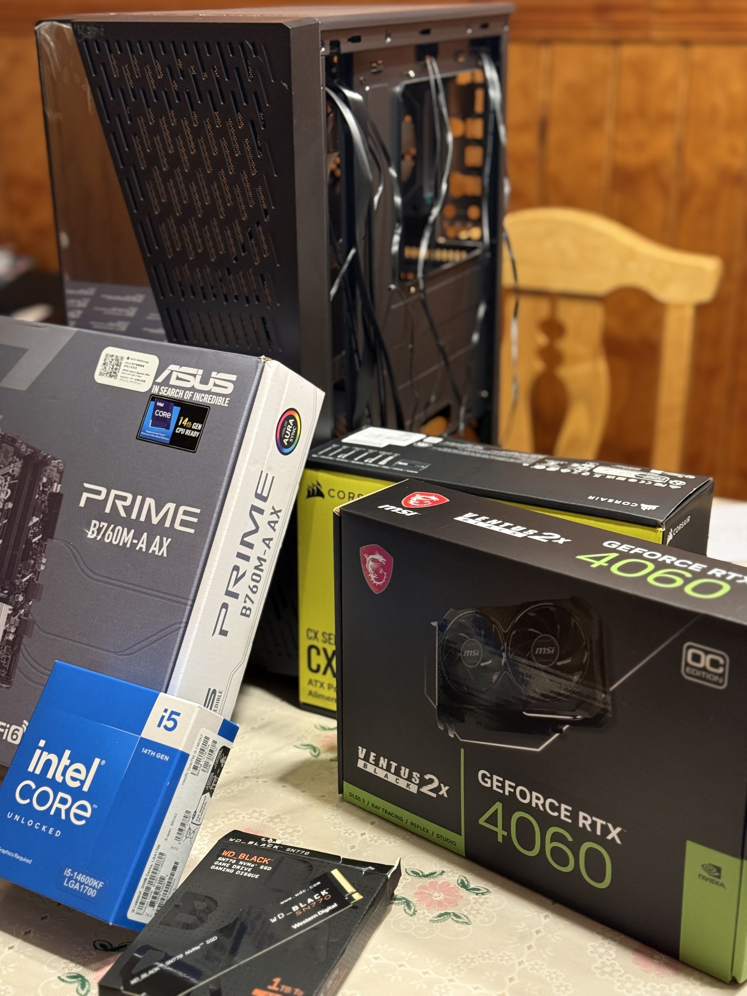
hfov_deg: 30.3
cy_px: 498
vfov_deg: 39.7
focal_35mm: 48
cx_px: 374
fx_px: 1381
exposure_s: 1/33
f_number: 1.78
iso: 250
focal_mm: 6.76
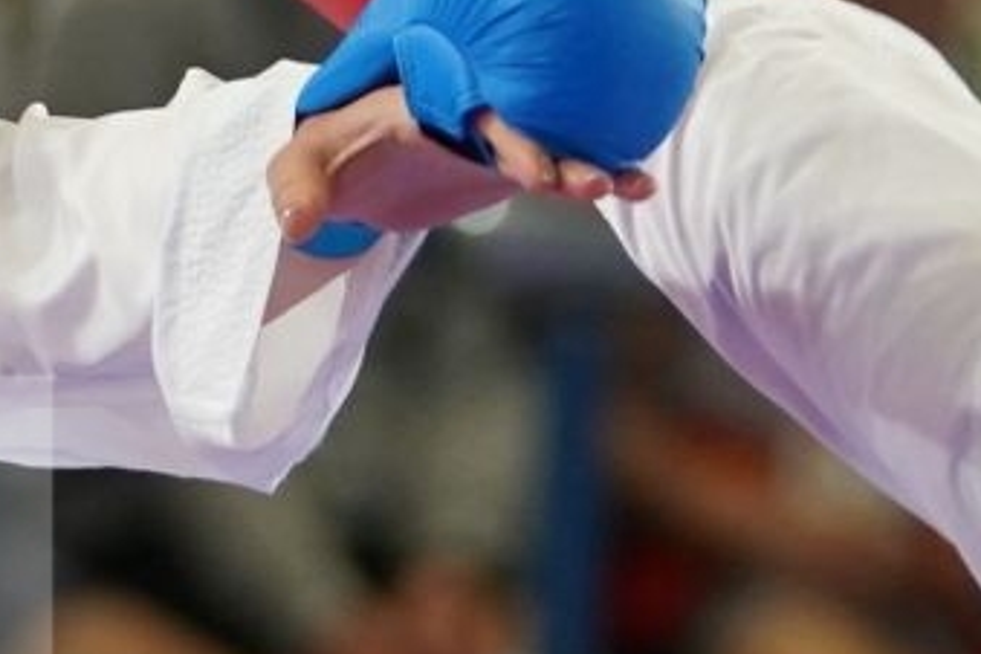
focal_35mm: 1135
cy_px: 640
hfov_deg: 1.8
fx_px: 30926
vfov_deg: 1.2
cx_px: 764
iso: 1600
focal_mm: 143
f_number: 2.8
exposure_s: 1/1000
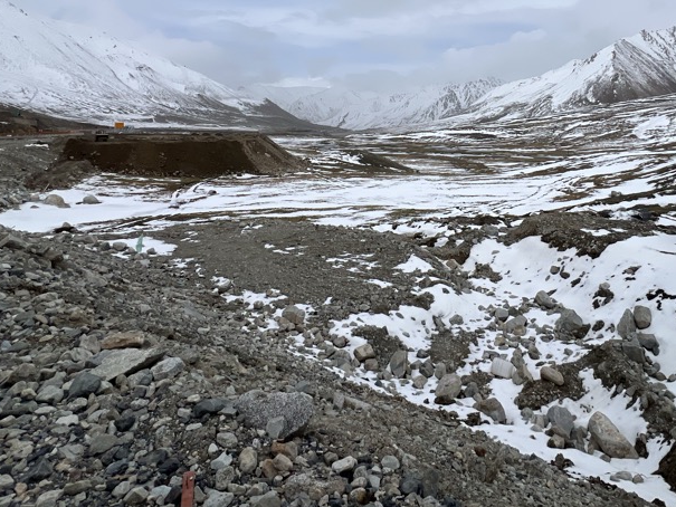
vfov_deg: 56.0
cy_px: 89
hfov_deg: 74.7
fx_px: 430
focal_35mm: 22
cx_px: 432
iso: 40
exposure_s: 1/4587
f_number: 1.8
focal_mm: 1.57
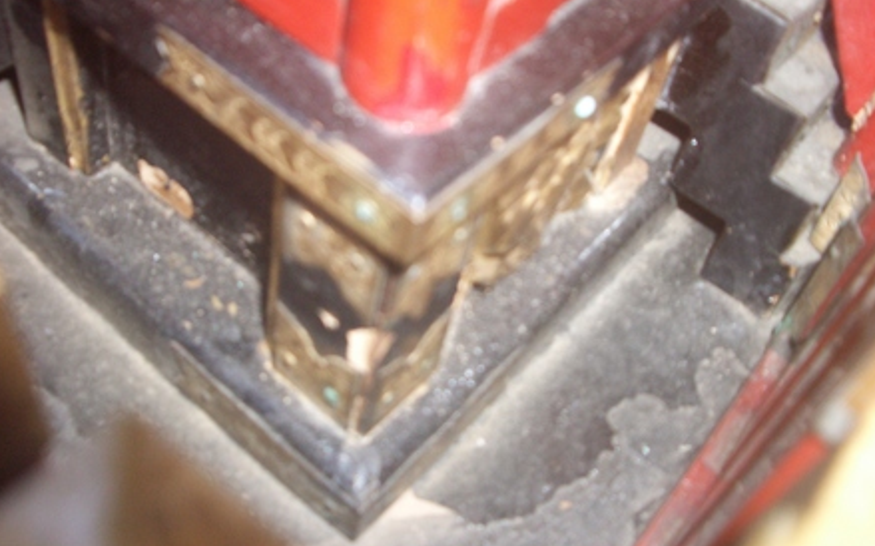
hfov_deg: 51.6
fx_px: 906
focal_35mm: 38
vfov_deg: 33.5
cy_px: 234
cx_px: 435
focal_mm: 5.8
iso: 200
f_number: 2.6
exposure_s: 1/60
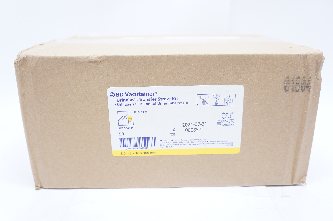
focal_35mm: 32
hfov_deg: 59.5
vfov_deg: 41.6
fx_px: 291
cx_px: 166
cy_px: 110
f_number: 4
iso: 1600
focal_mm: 21
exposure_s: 1/125
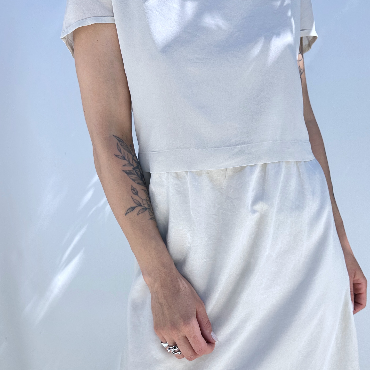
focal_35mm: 35
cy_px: 230
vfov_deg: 46.8
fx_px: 423
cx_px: 211
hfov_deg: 47.1
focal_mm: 6.86
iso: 80
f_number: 1.78
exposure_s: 1/709
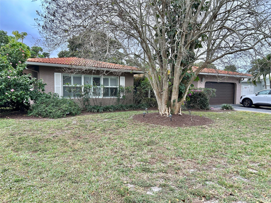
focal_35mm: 26
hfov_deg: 67.3
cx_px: 136
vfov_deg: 53.1
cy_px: 102
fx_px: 204
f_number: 1.5
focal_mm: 5.7
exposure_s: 1/666
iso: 50
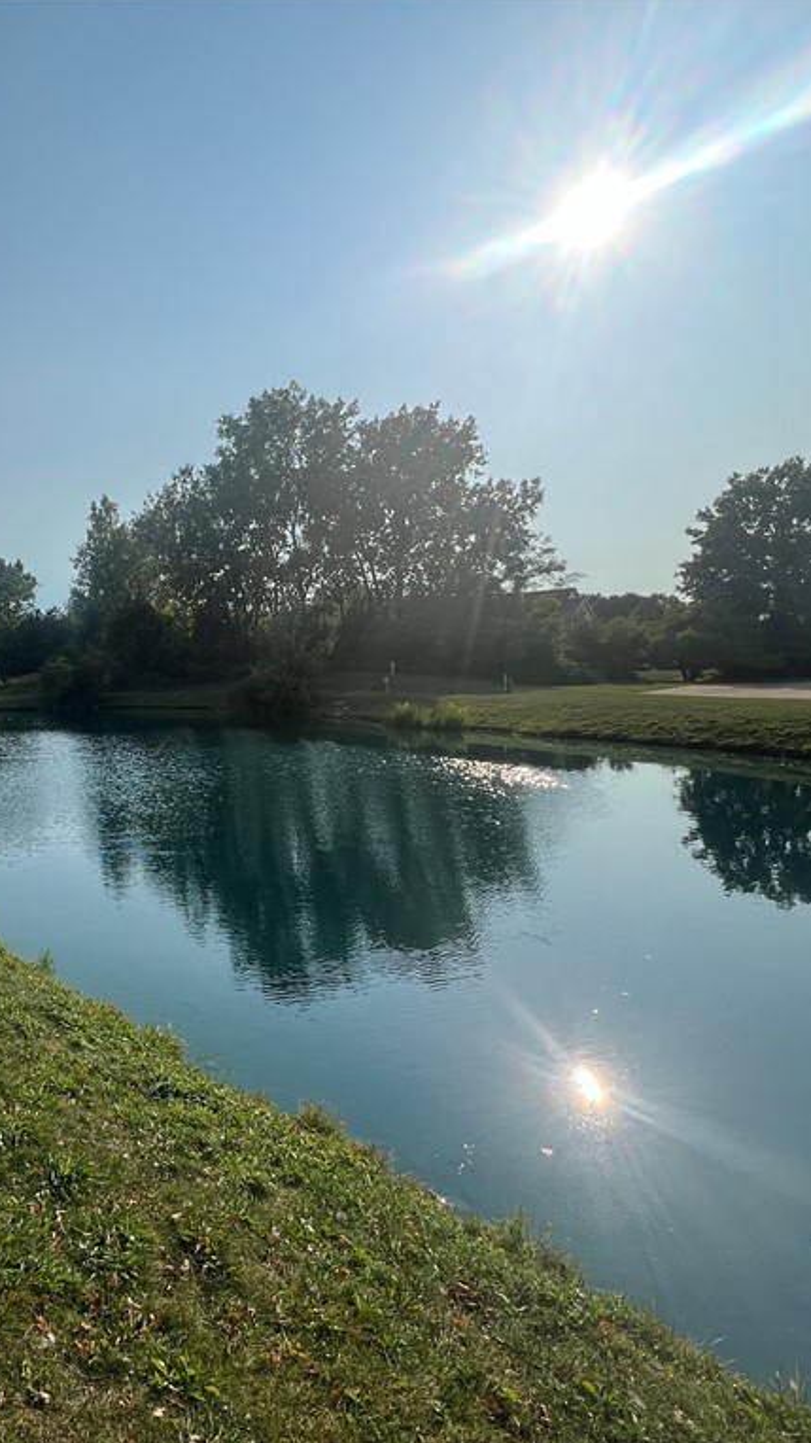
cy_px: 721
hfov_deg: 54.2
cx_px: 159
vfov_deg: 89.6
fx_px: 727
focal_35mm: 19
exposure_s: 1/2179
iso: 32
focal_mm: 1.57
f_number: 1.8
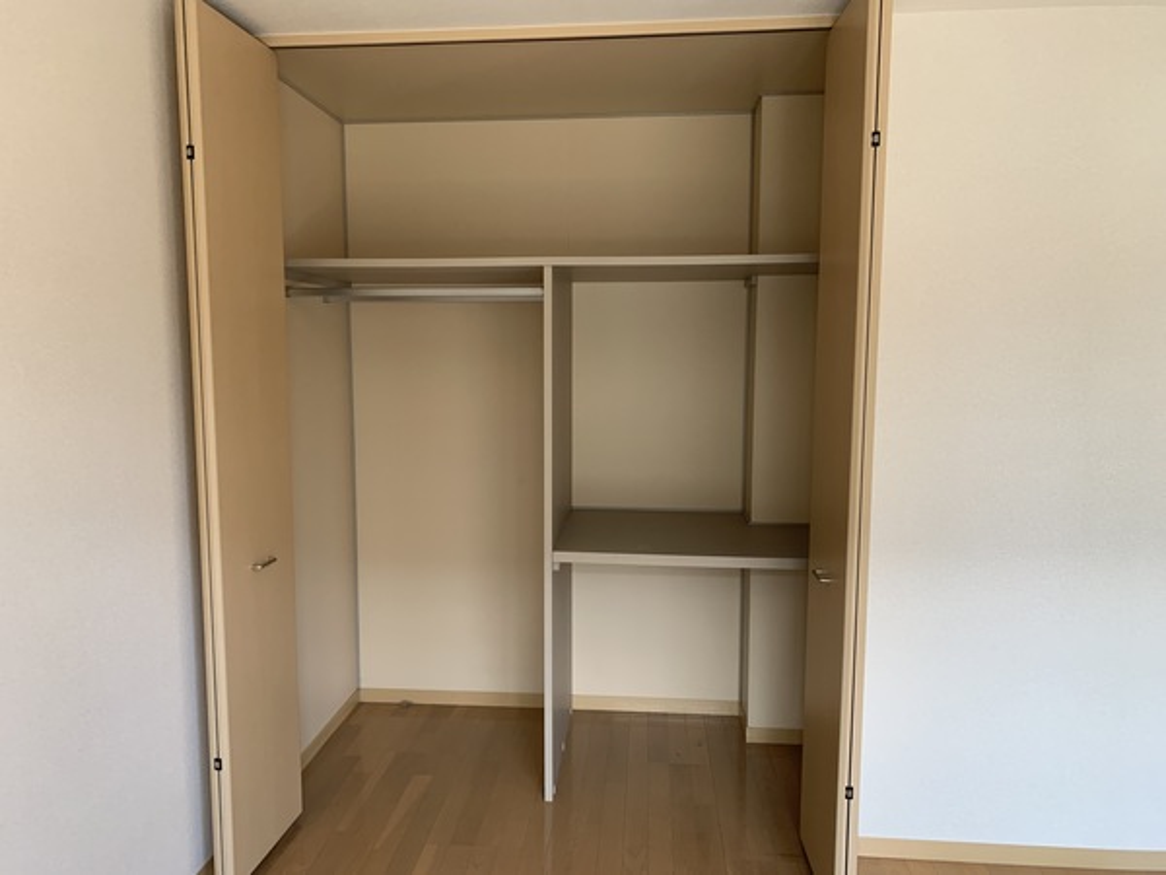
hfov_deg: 67.3
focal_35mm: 26
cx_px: 583
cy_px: 438
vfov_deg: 53.1
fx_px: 876
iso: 100
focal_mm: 4.25
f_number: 1.8
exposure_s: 1/119
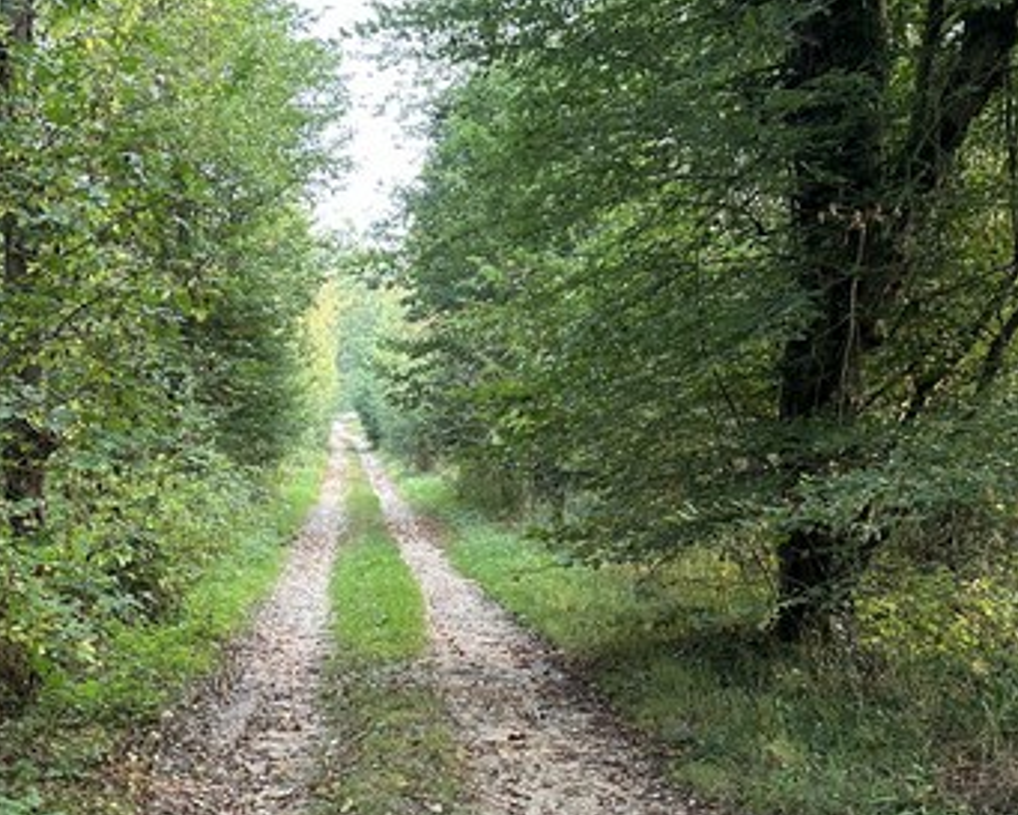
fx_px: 1326
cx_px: 278
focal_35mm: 44
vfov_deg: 33.5
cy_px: 612
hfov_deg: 41.0
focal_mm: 6.86
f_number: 1.78
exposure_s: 1/121
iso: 125
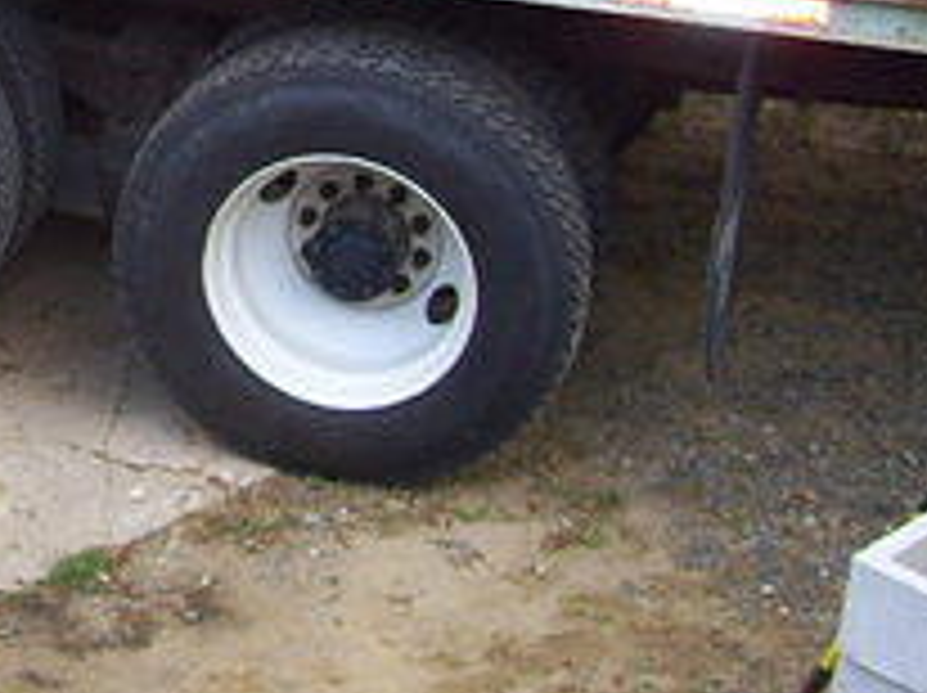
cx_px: -194
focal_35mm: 112
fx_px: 2996
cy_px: 45
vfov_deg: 13.1
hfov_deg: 16.8
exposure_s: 1/60
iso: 100
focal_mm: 6
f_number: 2.7
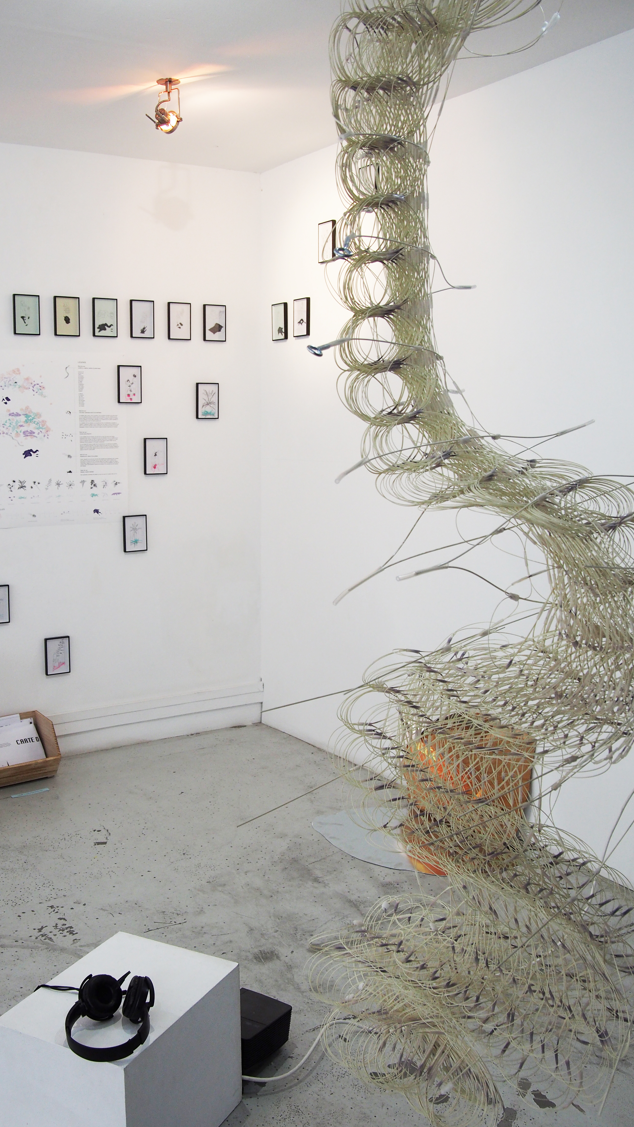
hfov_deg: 33.5
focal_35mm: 35
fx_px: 1046
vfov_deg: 56.6
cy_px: 564
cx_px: 236
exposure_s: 1/60
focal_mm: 16
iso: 320
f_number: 4
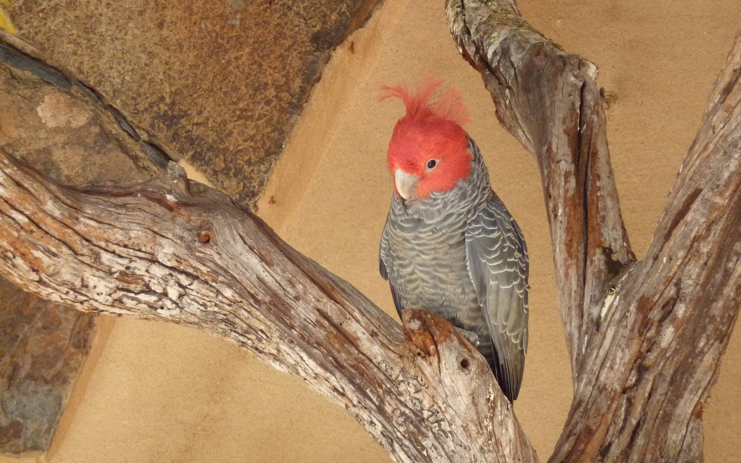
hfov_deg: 6.5
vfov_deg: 4.1
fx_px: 6483
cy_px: 202
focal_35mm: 321
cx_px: 369
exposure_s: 1/125
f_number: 4.9
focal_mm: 49.2
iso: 400
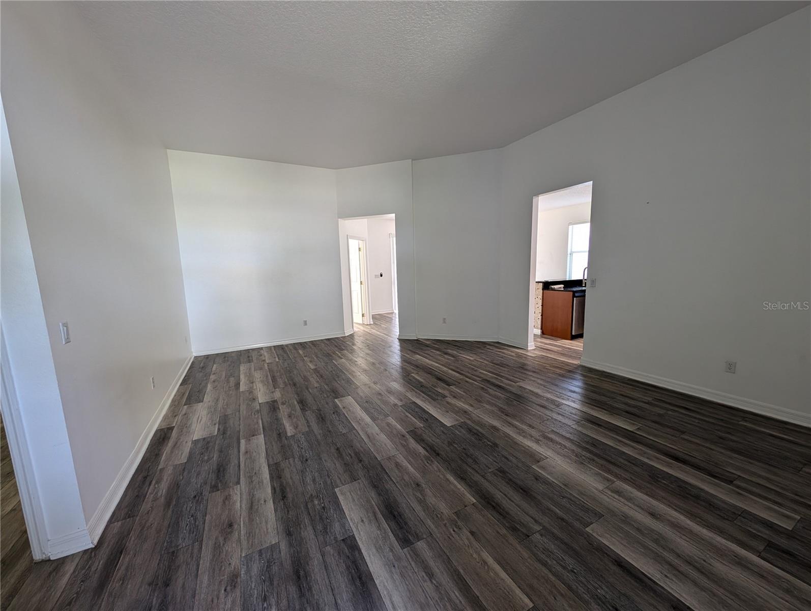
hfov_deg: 110.5
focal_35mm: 12
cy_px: 306
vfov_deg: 94.6
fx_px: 282
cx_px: 406
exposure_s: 1/60
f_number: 1.95
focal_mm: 2.23
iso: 91
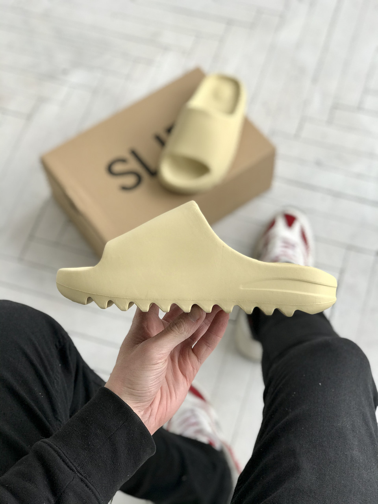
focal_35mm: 57
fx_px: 830
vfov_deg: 33.8
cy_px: 252
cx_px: 189
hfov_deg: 25.7
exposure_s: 1/50
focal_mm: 6.6
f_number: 2.8
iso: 20
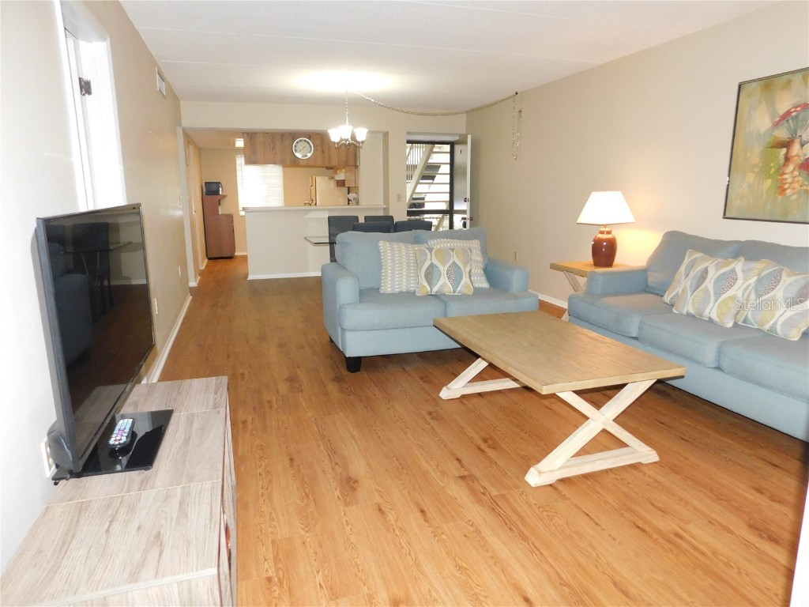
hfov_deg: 73.9
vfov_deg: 58.9
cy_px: 304
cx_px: 404
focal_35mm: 23
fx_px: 538
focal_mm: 4
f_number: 3
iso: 400
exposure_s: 1/30
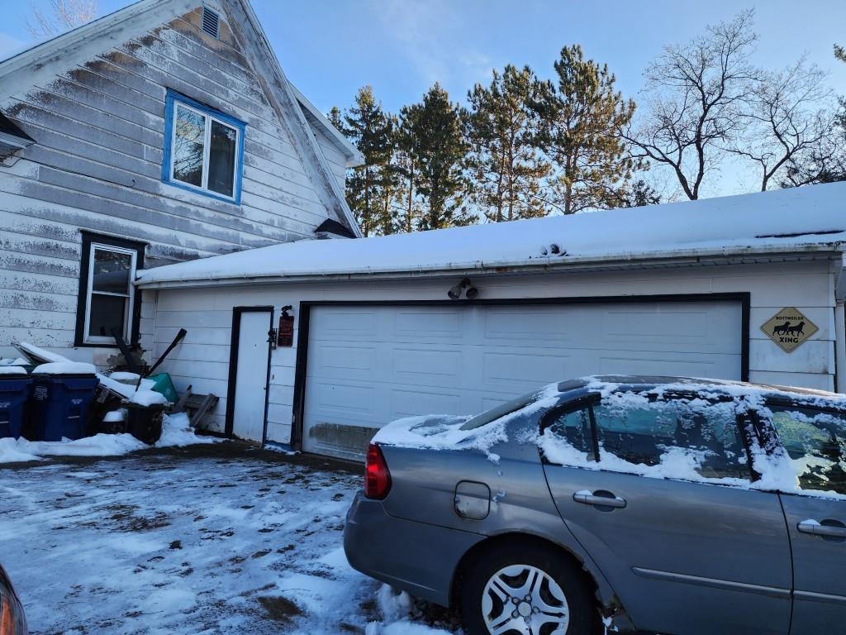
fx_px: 562
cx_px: 423
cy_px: 318
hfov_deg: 73.9
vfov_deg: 58.9
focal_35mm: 23
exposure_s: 1/245
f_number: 1.8
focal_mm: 6.4
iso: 12
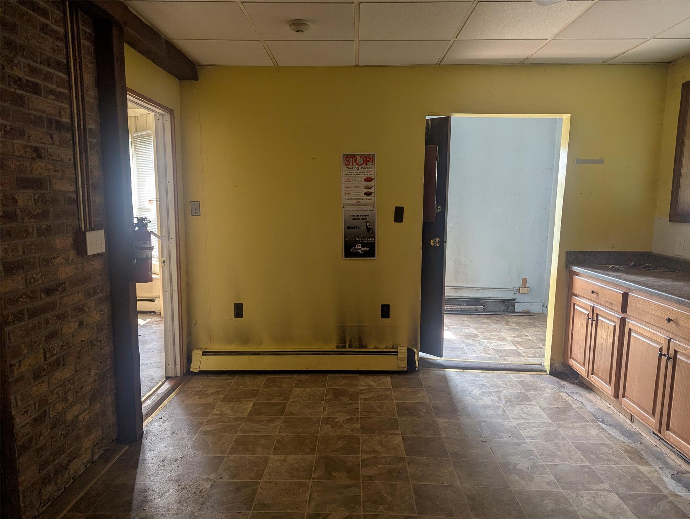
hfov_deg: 71.5
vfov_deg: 56.9
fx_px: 479
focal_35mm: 24
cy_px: 260
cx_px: 345
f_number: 1.85
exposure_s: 1/38
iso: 40
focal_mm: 6.81
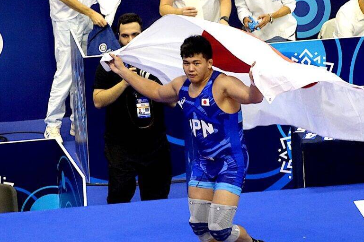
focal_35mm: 481
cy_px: 147
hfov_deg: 4.3
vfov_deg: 2.9
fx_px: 4861
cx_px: 166
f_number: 5
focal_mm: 132.24
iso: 3200
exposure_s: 1/400
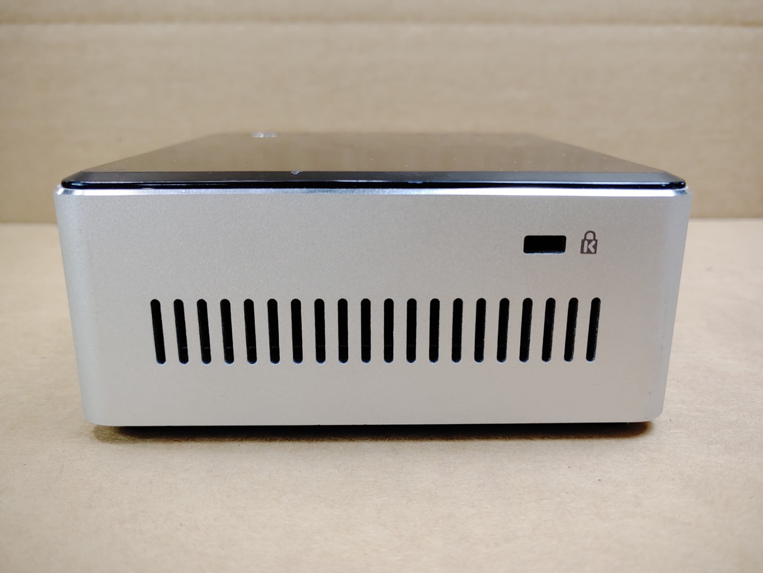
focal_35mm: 26
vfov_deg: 53.1
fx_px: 573
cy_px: 286
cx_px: 382
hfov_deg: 67.3
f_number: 1.8
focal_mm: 4.36
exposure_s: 1/120
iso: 50
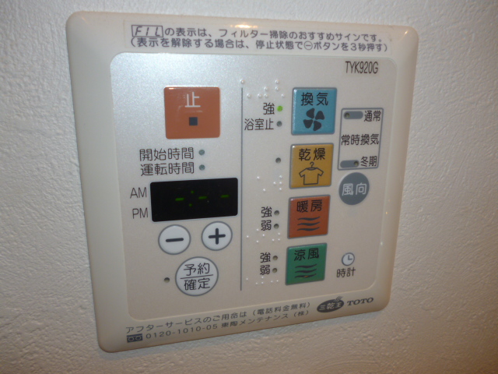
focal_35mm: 28
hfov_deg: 63.4
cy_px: 187
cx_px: 249
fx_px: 403
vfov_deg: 49.7
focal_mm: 5
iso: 100
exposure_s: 1/60
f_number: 3.1
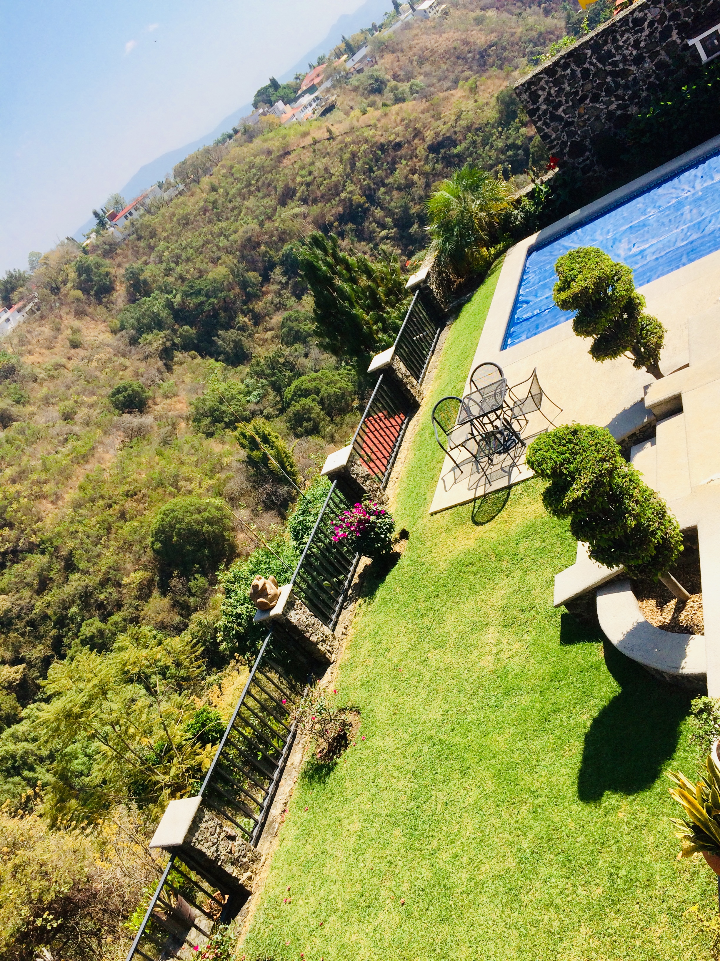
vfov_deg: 61.7
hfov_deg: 48.2
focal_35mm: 29
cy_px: 480
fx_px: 804
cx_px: 360
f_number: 2.2
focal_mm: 4.15
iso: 32
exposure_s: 1/1786
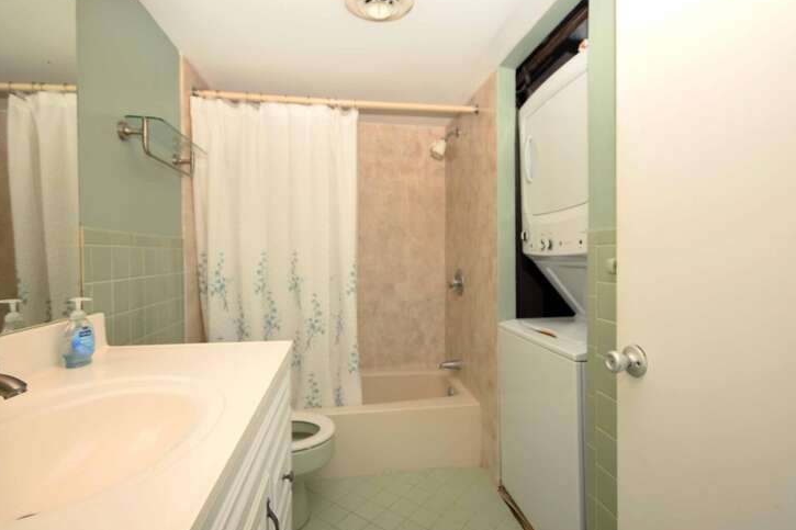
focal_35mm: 18
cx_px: 401
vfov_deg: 67.4
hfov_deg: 90.0
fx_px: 398
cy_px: 265
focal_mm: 11.5
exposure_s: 1/60
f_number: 4.2
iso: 80
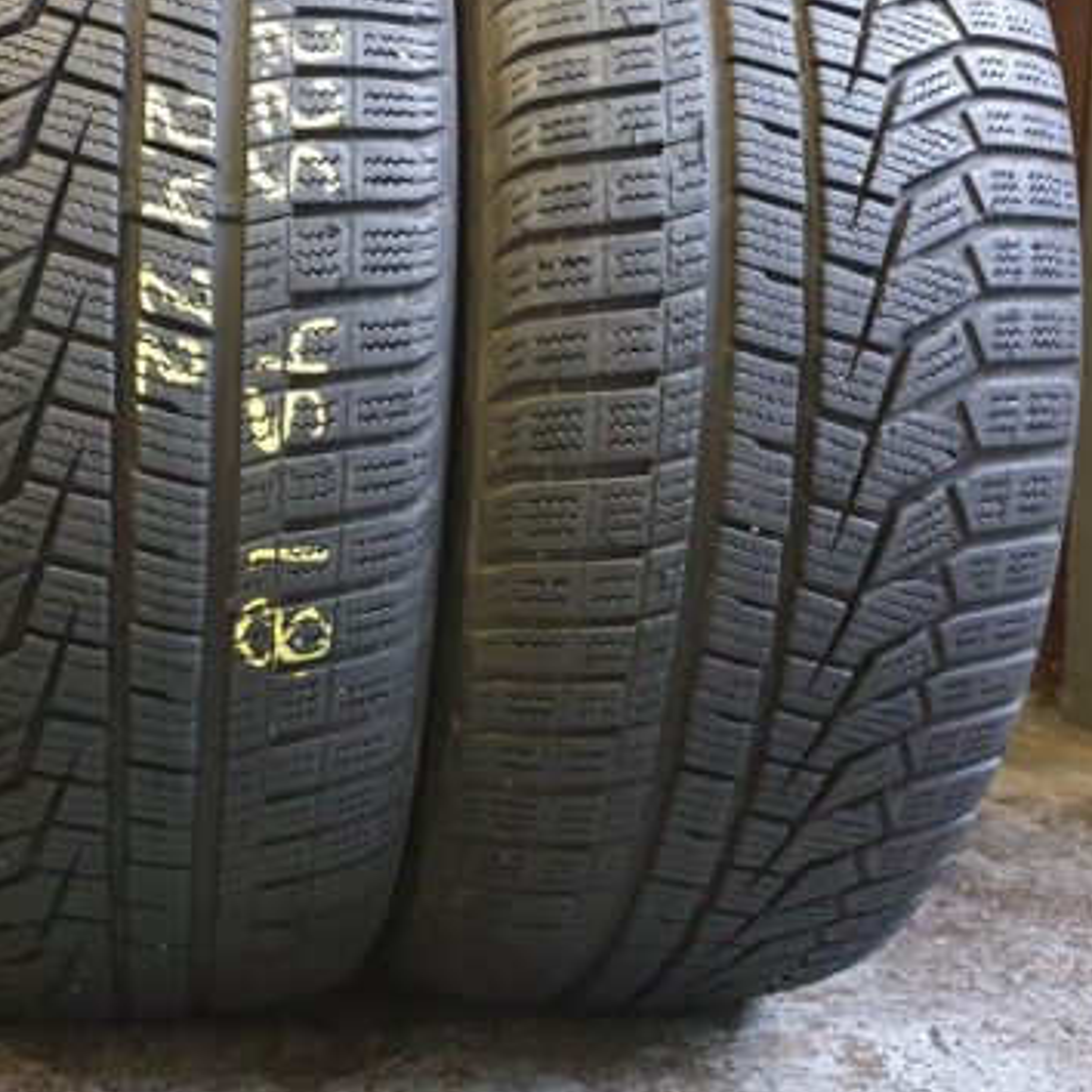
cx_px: 426
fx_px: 1392
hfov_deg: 42.6
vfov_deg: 42.8
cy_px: 503
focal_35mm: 39
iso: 1000
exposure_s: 1/10
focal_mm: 4.32
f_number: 1.5
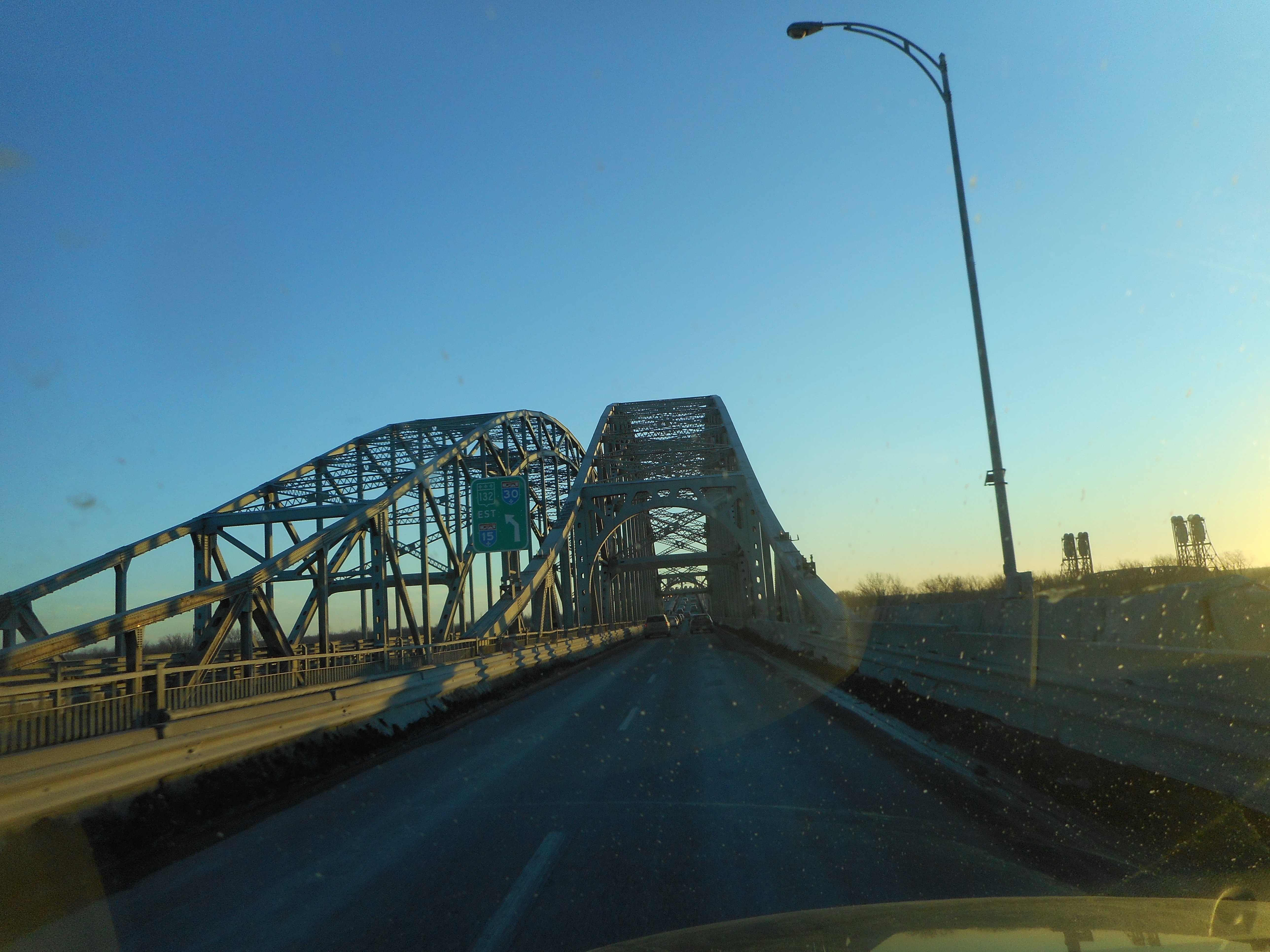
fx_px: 917
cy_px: 476
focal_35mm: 25
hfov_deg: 69.4
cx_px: 635
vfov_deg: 54.9
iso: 80
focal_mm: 4.5
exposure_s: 1/320
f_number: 3.7
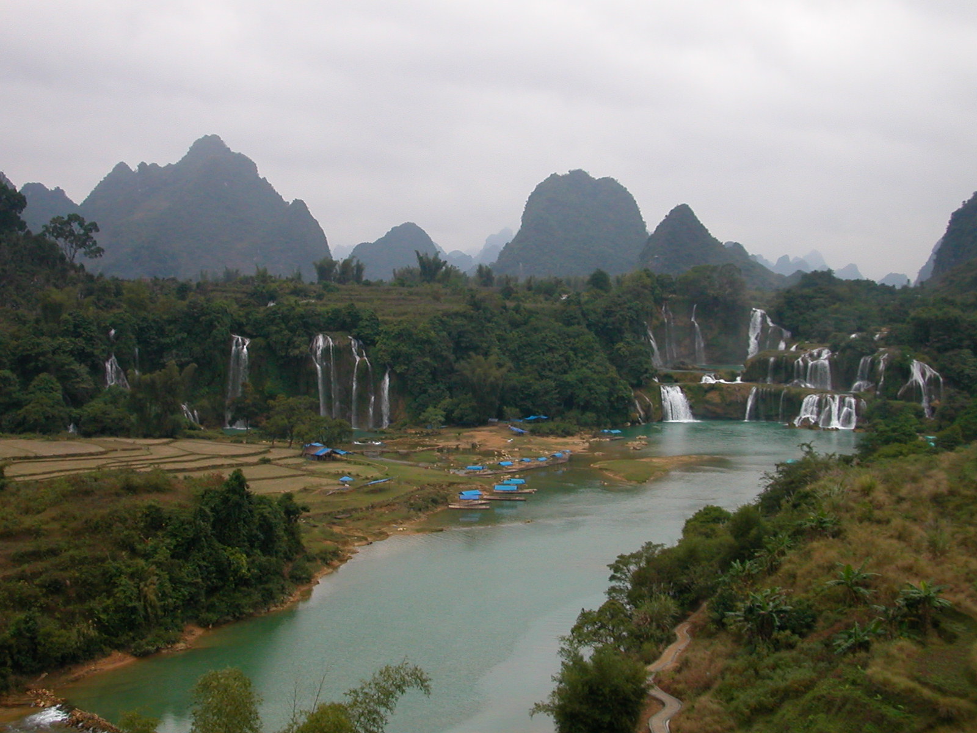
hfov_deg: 38.9
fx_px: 1383
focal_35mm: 49
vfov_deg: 29.7
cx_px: 488
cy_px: 366
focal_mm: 7.5
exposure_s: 1/156
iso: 100
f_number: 3.2
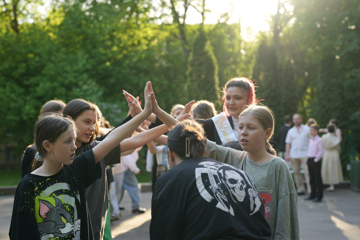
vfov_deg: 27.0
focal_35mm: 50
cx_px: 180
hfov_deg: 39.6
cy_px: 120
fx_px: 500
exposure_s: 1/320
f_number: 2.8
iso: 160
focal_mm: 50
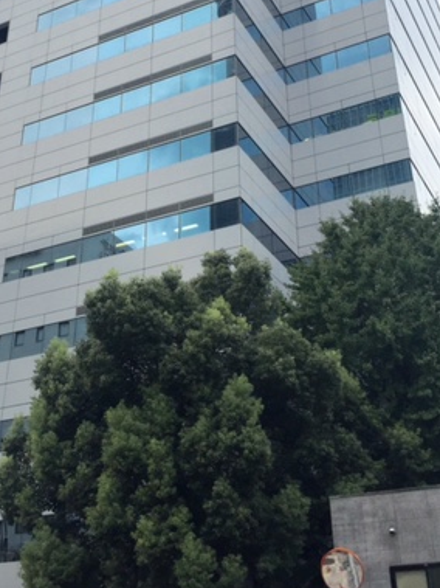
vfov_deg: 38.1
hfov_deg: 29.6
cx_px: 186
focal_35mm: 49
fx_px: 831
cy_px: 160
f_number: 2.2
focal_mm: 4.15
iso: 32
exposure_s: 1/1068
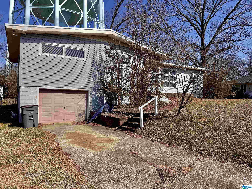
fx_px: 175
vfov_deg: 56.8
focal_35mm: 24
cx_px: 126
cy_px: 94
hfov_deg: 71.6
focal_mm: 6.76
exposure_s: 1/10309
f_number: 1.78
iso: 80
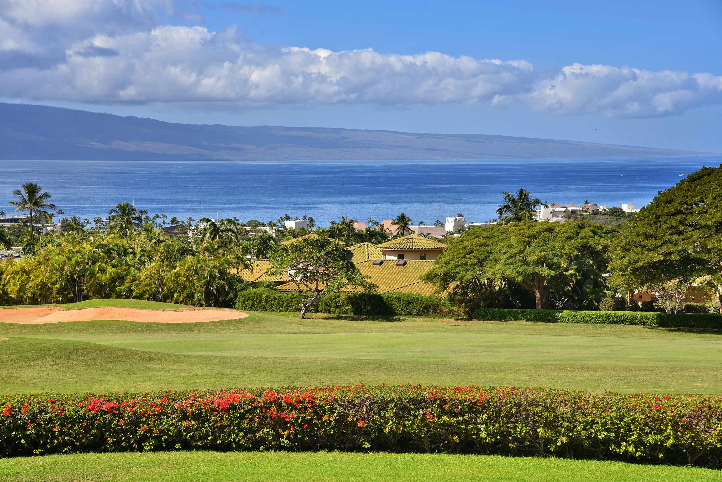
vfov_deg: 20.3
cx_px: 363
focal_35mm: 67
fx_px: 1344
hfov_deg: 30.1
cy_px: 238
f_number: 10
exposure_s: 1/200
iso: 100
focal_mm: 66
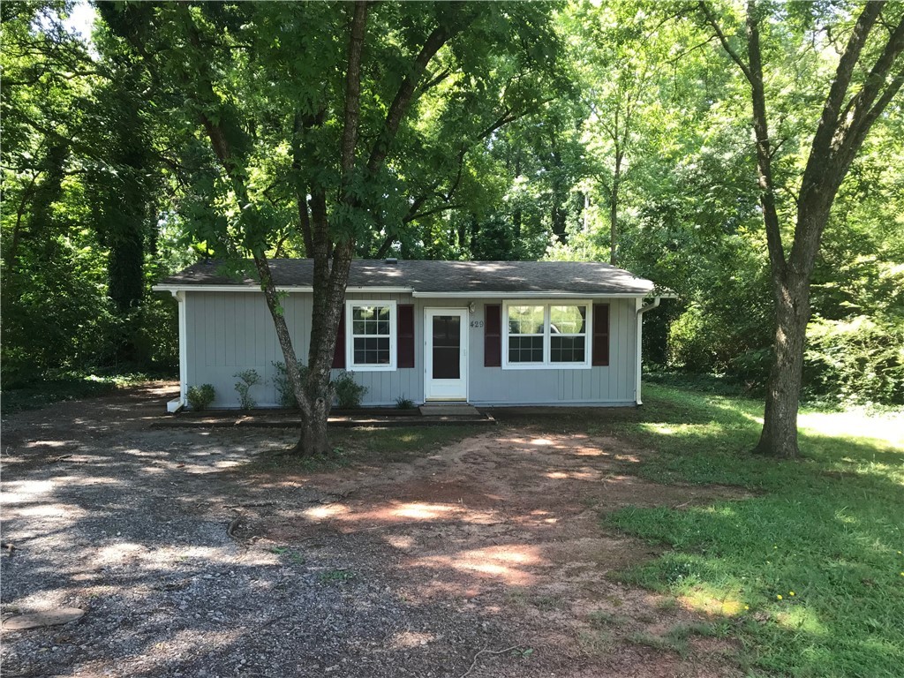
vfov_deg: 49.7
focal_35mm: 28
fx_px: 731
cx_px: 452
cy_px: 339
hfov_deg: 63.4
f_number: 1.8
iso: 32
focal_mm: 3.99
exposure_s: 1/120
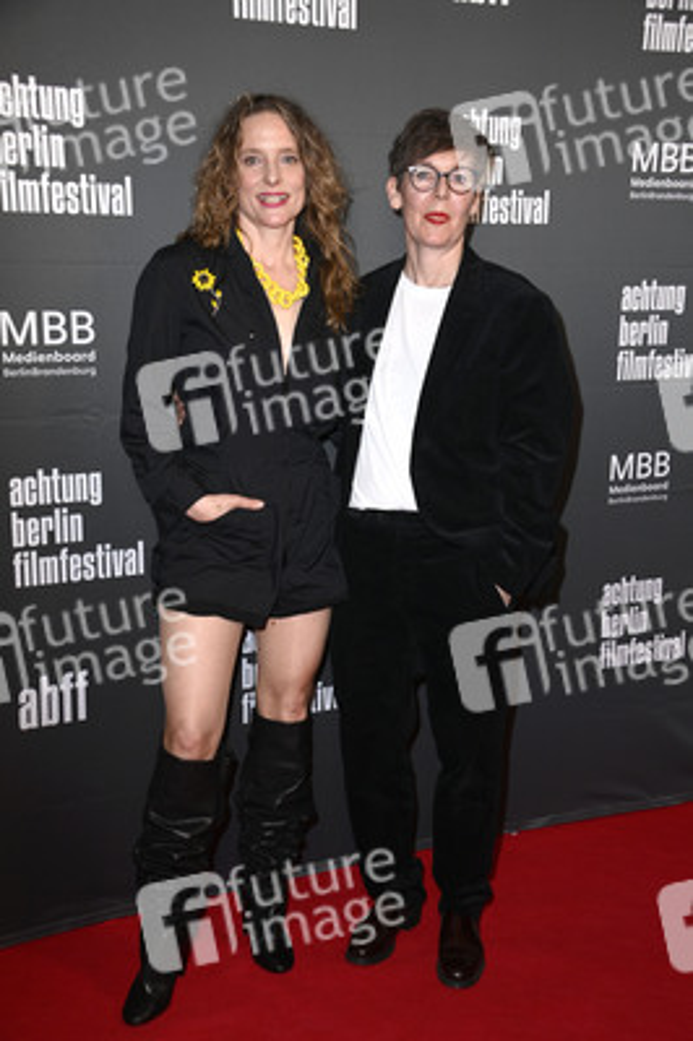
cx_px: 346
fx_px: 1302
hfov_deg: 29.8
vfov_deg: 43.6
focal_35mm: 45
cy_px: 520
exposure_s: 1/250
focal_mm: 45
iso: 1250
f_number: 6.3
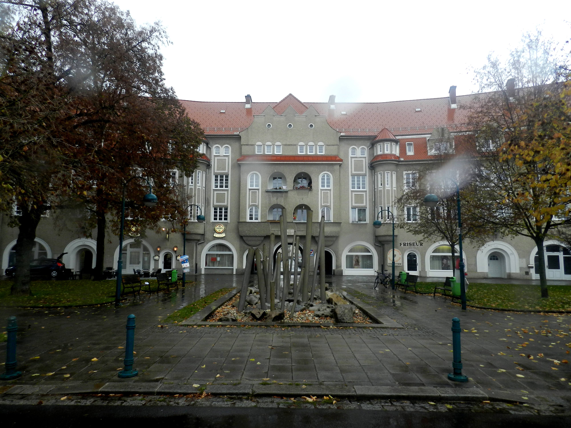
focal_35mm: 23
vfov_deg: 58.9
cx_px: 286
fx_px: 379
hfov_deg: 73.9
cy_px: 214
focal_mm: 4
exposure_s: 1/60
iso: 160
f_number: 3.4
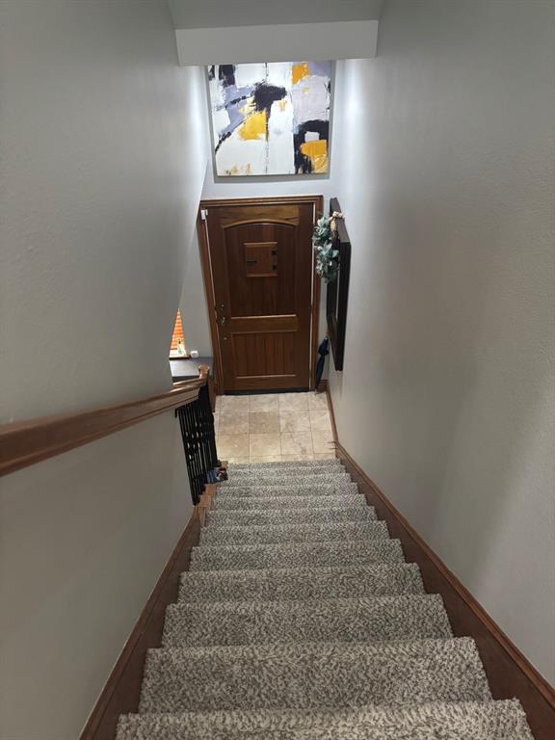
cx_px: 278
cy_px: 370
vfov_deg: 67.3
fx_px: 556
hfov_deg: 53.1
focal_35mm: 26
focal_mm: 5.96
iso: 500
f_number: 1.6
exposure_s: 1/40
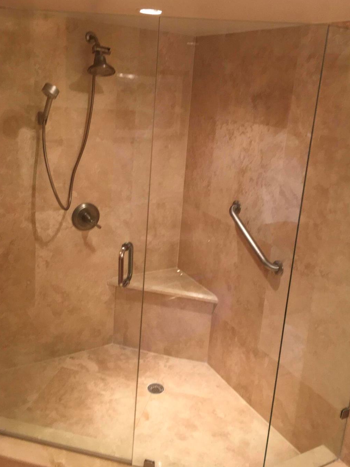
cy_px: 208
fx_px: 445
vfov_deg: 55.2
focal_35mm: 33
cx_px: 185
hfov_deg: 42.9
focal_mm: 4.15
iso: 100
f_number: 2.2
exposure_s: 1/30
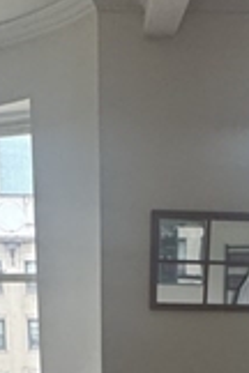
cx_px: 150
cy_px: 520
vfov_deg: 24.4
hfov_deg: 19.7
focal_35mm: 69
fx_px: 716
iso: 250
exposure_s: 1/99
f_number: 2.2
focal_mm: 2.22
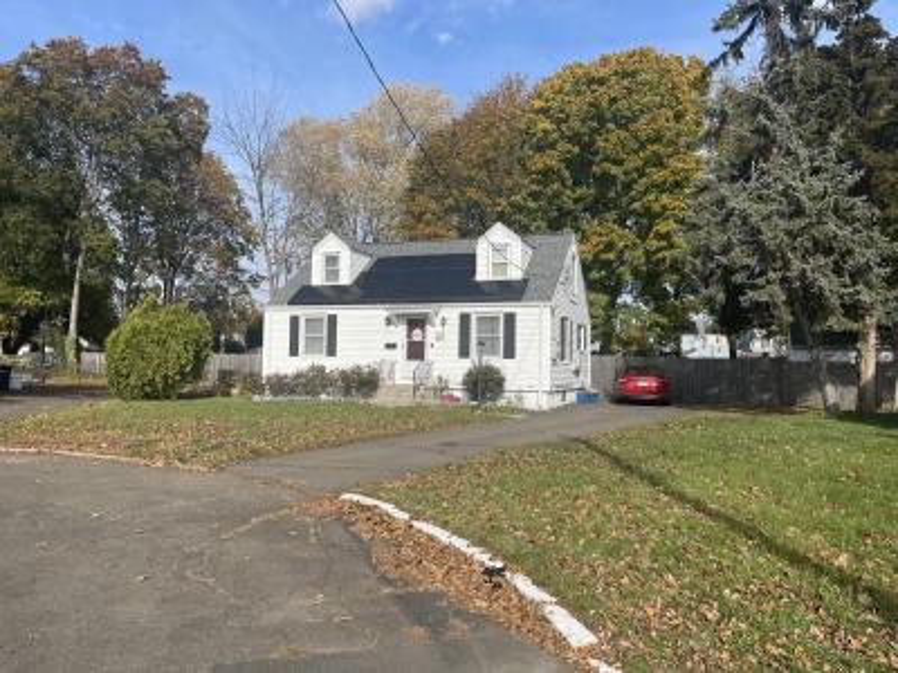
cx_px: 449
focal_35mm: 26
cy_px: 336
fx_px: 674
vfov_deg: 53.1
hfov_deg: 67.3
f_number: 1.6
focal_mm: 5.1
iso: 50
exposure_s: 1/4049
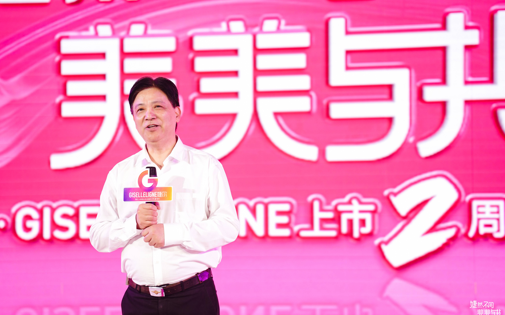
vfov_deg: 7.0
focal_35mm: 187
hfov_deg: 11.2
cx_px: 253
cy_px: 158
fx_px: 2574
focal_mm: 183
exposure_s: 1/125
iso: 250
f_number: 4
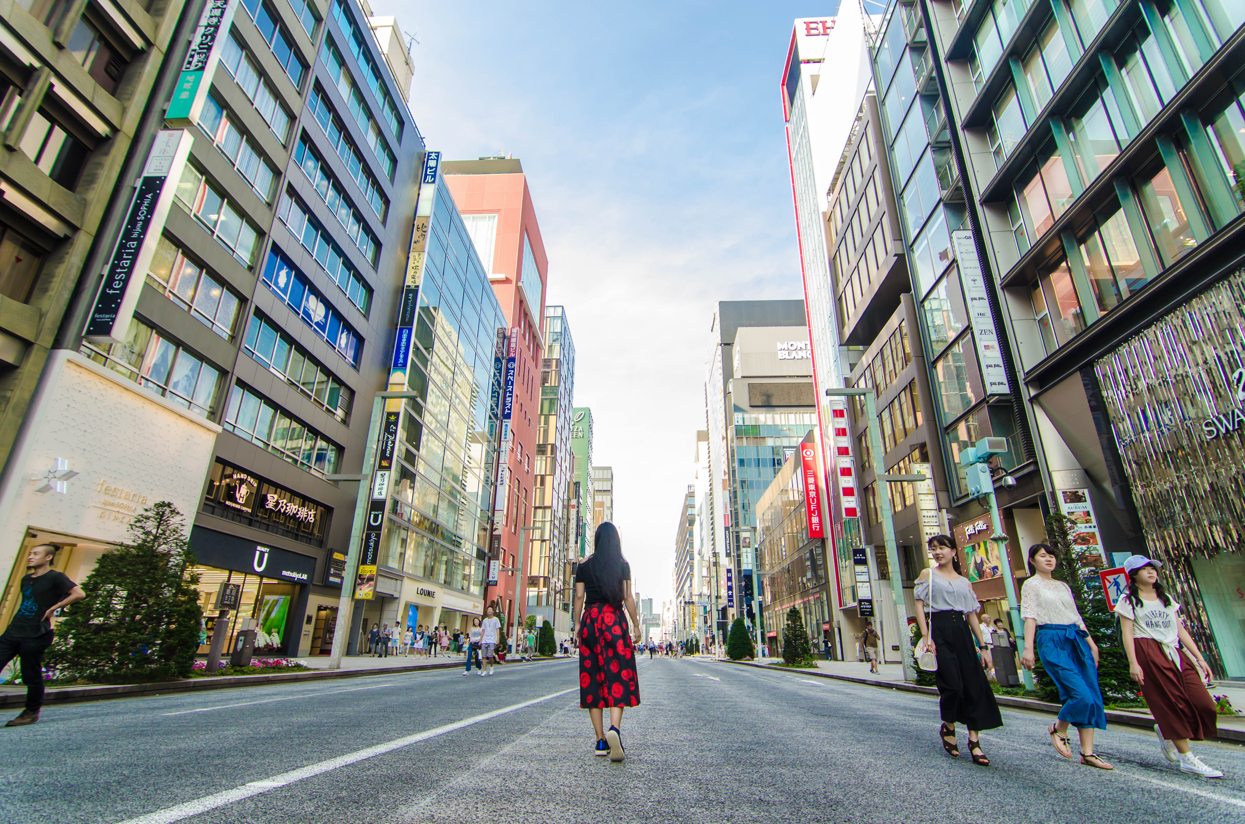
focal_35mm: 16
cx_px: 622
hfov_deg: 95.1
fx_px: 569
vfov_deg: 71.8
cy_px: 412
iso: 320
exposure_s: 1/320
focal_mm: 11
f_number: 4
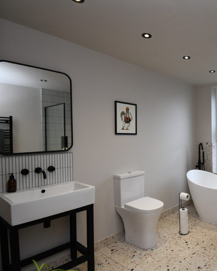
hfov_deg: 53.3
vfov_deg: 72.6
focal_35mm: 23
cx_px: 195
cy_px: 140
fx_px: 185
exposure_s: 1/100
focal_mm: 10
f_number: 5
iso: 560
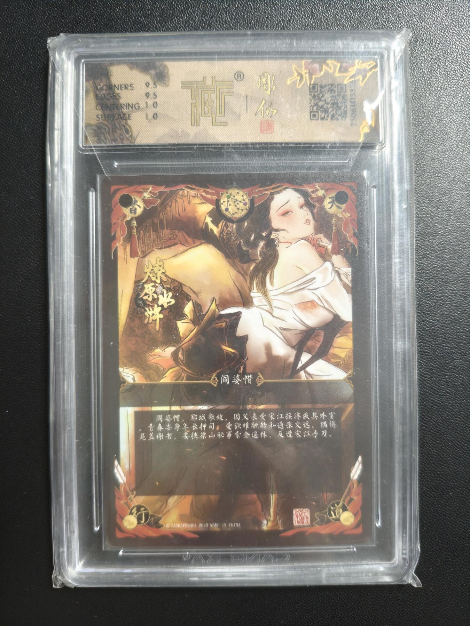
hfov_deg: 53.1
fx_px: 471
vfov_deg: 67.3
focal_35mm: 26
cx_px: 235
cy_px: 313
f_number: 1.5
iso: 640
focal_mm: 4.94
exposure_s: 1/50
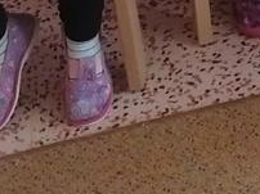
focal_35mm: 179
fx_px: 1343
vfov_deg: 7.5
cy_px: -334
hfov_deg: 10.1
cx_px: 551
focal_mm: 4.75
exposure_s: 1/100
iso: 250
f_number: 1.8
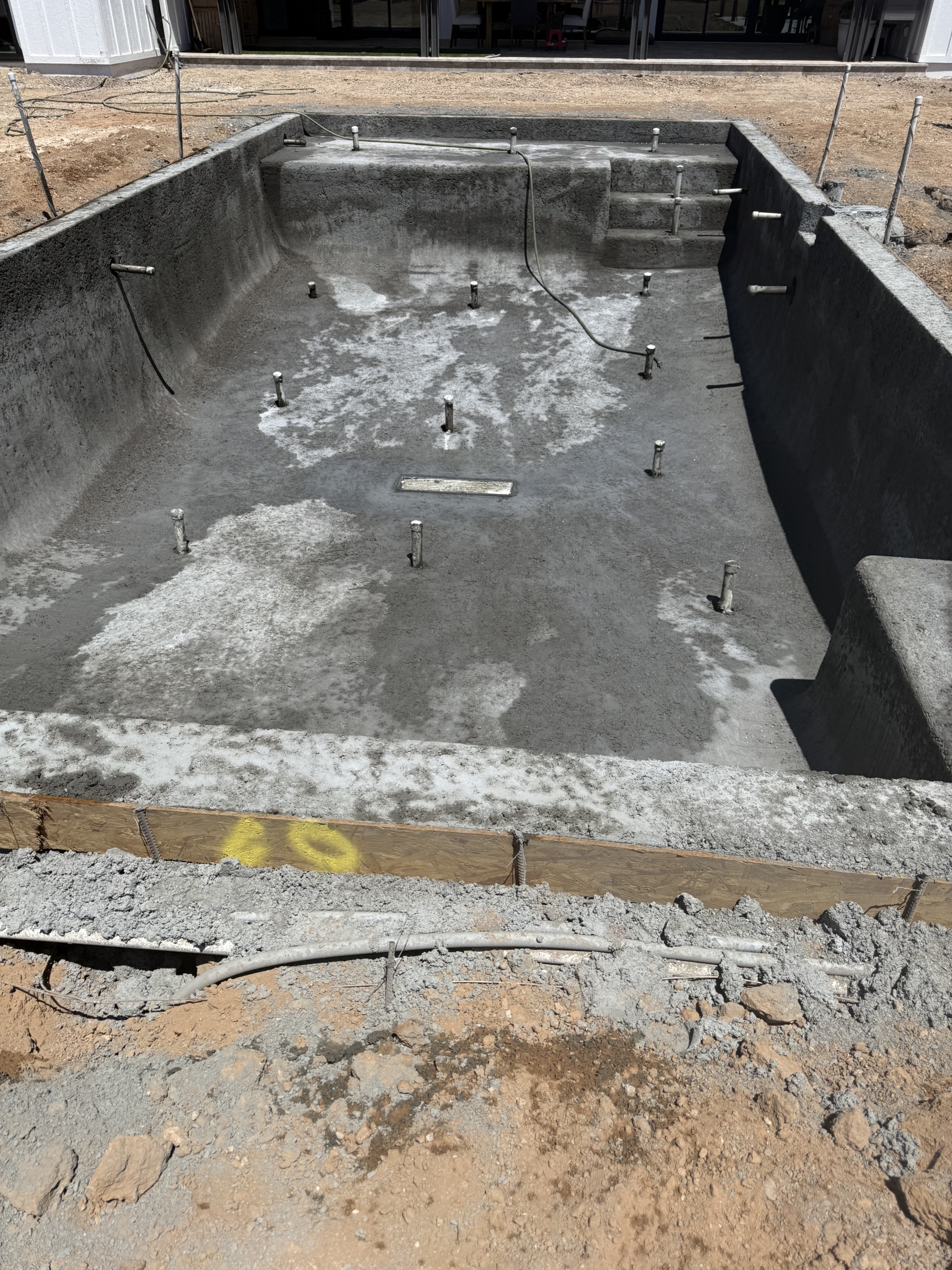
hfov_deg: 56.8
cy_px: 635
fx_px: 880
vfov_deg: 71.6
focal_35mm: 24
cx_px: 476
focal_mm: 6.76
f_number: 1.78
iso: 80
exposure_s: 1/6711
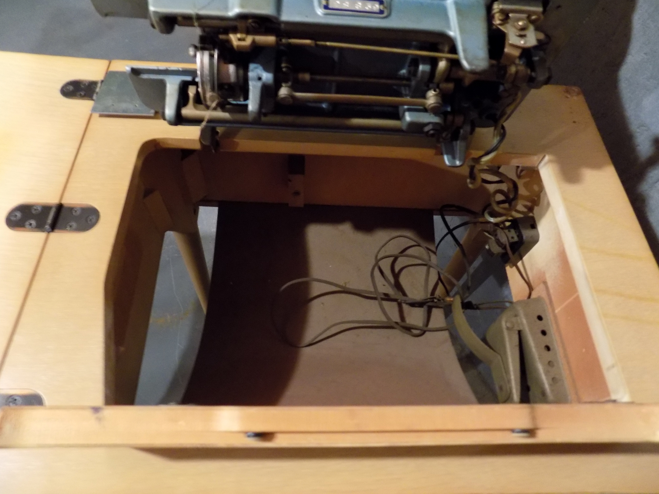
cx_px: 330
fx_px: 438
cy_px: 247
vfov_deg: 58.9
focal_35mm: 23
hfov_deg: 73.9
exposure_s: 1/1.6
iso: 400
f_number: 3.1
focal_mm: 4
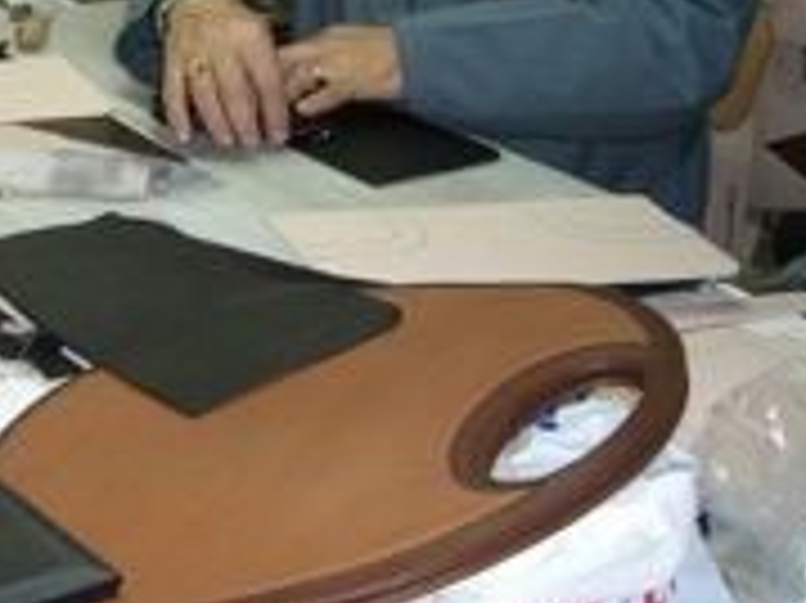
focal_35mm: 85
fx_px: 1978
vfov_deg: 17.2
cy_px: 122
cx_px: 32
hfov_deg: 22.3
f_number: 2.7
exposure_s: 1/60
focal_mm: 6.2
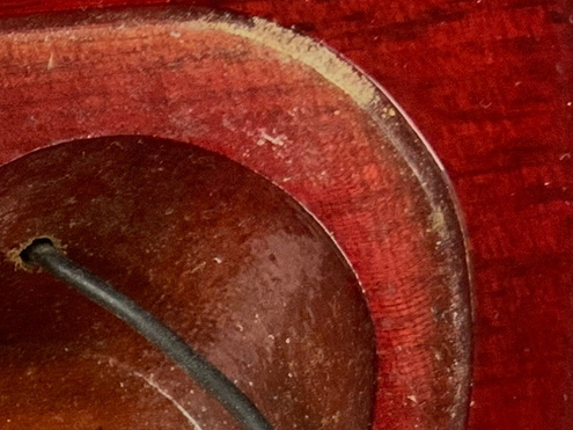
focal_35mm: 150
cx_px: -573
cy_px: 803
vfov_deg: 9.4
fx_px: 2482
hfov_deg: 11.8
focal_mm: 3
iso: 160
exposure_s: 1/60
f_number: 1.8
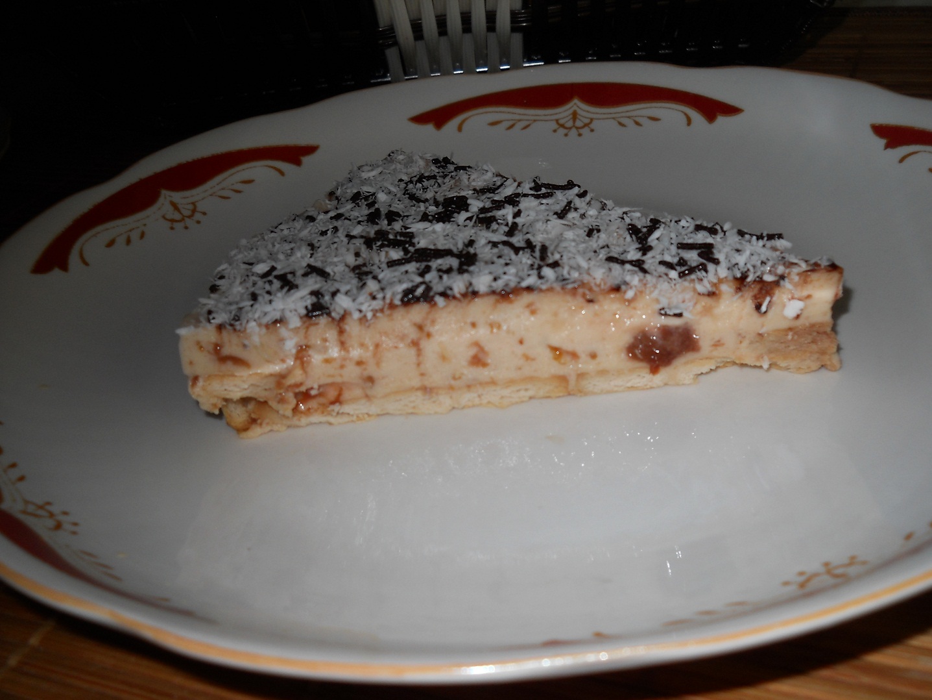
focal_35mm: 41
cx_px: 466
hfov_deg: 45.8
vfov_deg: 35.1
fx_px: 1104
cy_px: 350
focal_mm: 6.72
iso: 80
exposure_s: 1/30
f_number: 5.5
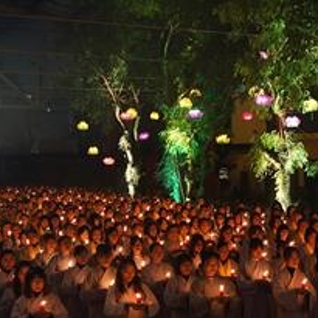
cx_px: 299
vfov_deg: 22.2
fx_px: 811
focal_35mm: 78
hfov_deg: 21.6
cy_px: 187
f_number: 2.8
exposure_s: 1/30
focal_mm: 29
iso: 1000
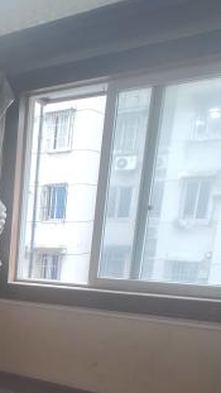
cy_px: 347
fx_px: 437
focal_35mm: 42
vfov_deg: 44.4
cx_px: -145
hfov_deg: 21.6
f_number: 2.2
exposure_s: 1/50
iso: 265
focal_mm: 2.25
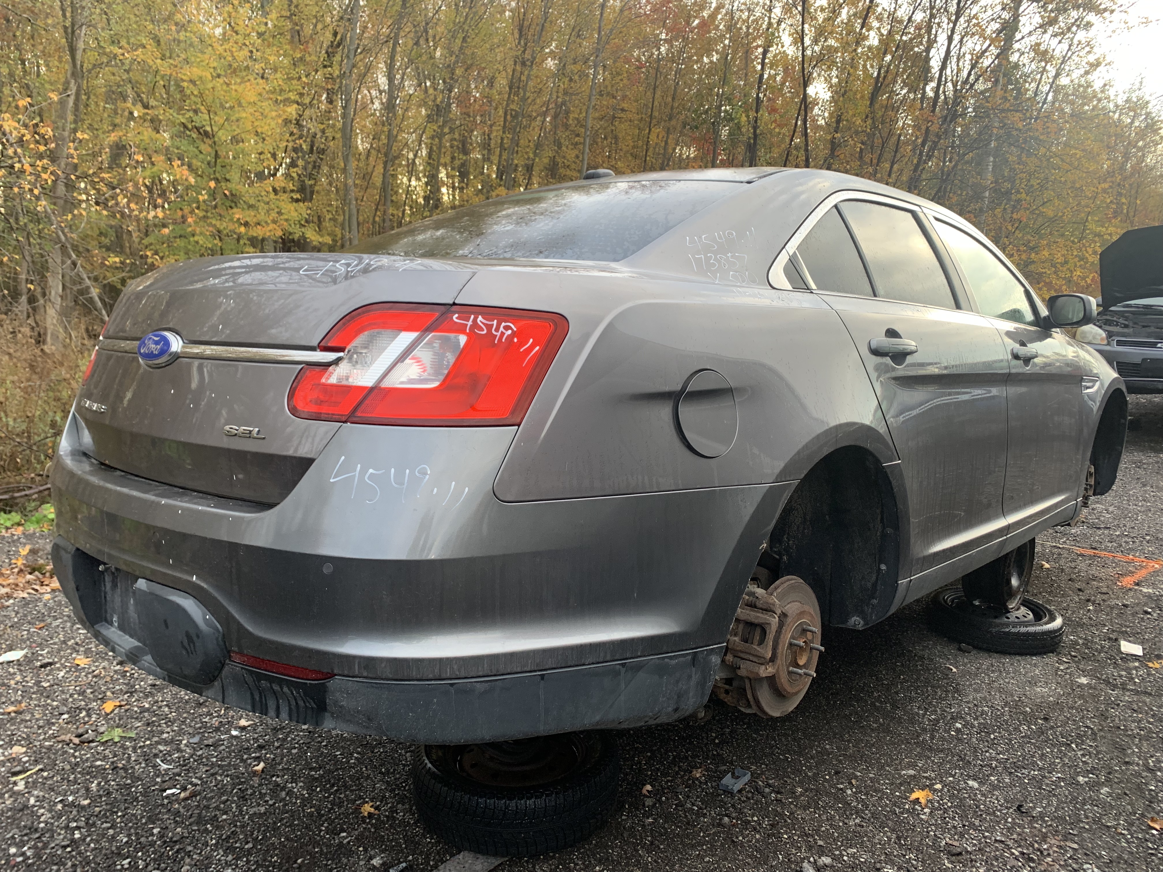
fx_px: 874
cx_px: 582
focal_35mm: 26
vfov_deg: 53.1
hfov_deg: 67.3
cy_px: 436
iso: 100
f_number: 1.8
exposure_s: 1/116
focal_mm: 4.25
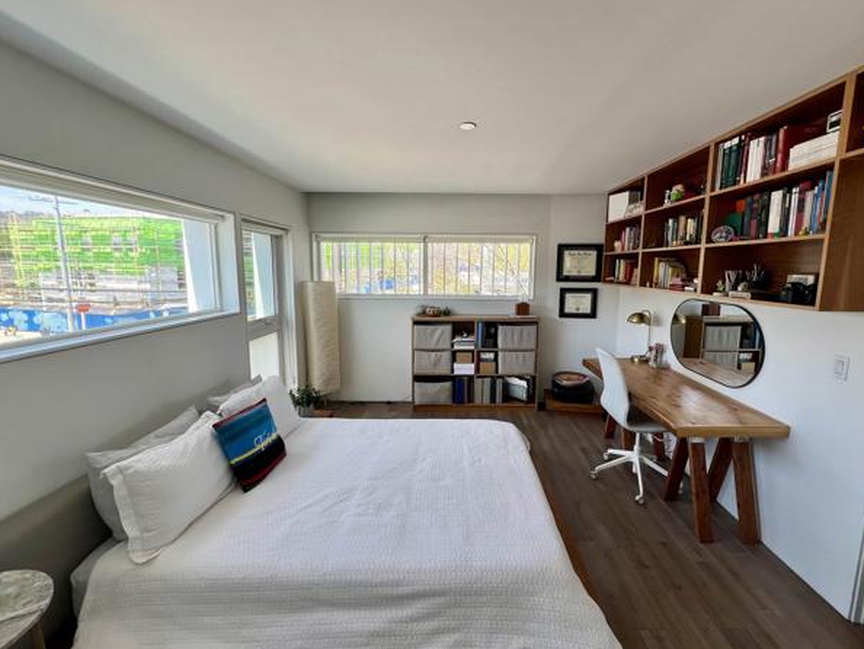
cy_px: 316
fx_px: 350
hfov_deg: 101.9
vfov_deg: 85.7
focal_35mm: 14
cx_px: 463
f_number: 1.8
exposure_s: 1/103
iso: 32
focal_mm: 1.57
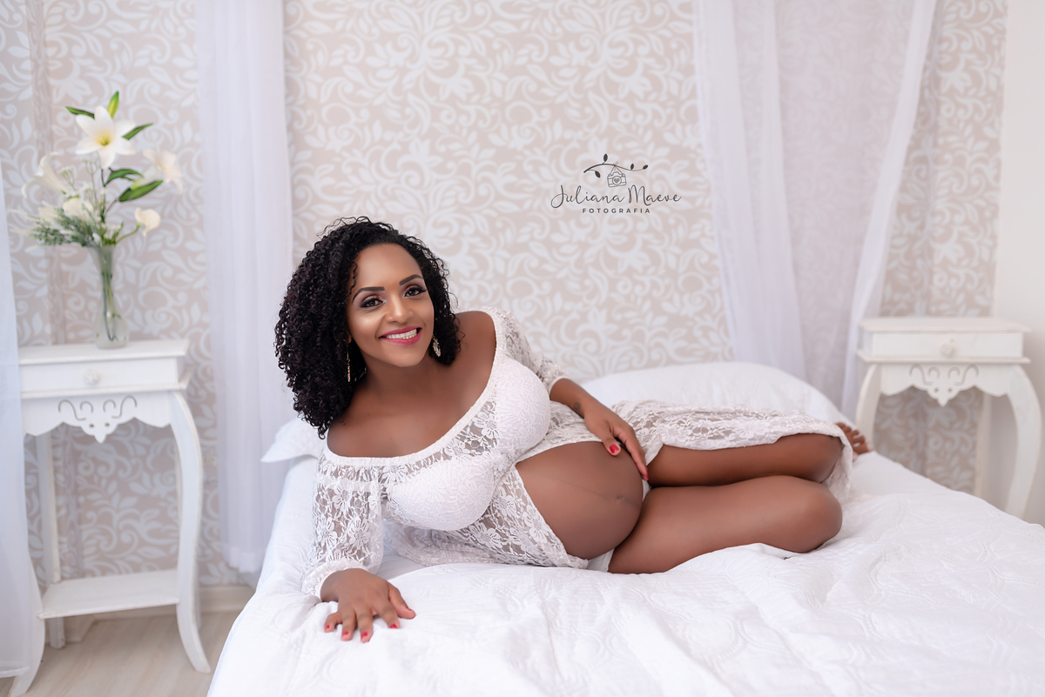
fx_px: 1016
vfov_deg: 37.9
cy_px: 348
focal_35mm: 35
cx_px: 522
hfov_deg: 54.4
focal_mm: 35
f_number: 2.2
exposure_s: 1/100
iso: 100
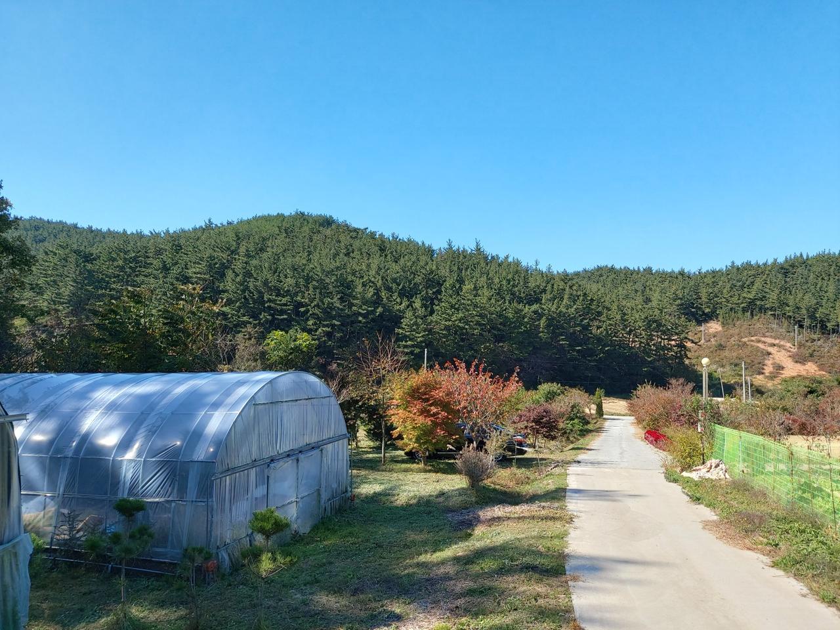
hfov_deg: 69.4
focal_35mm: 25
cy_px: 315
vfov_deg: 54.9
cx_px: 420
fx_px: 607
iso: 50
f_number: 2
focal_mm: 4.58
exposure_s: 1/920
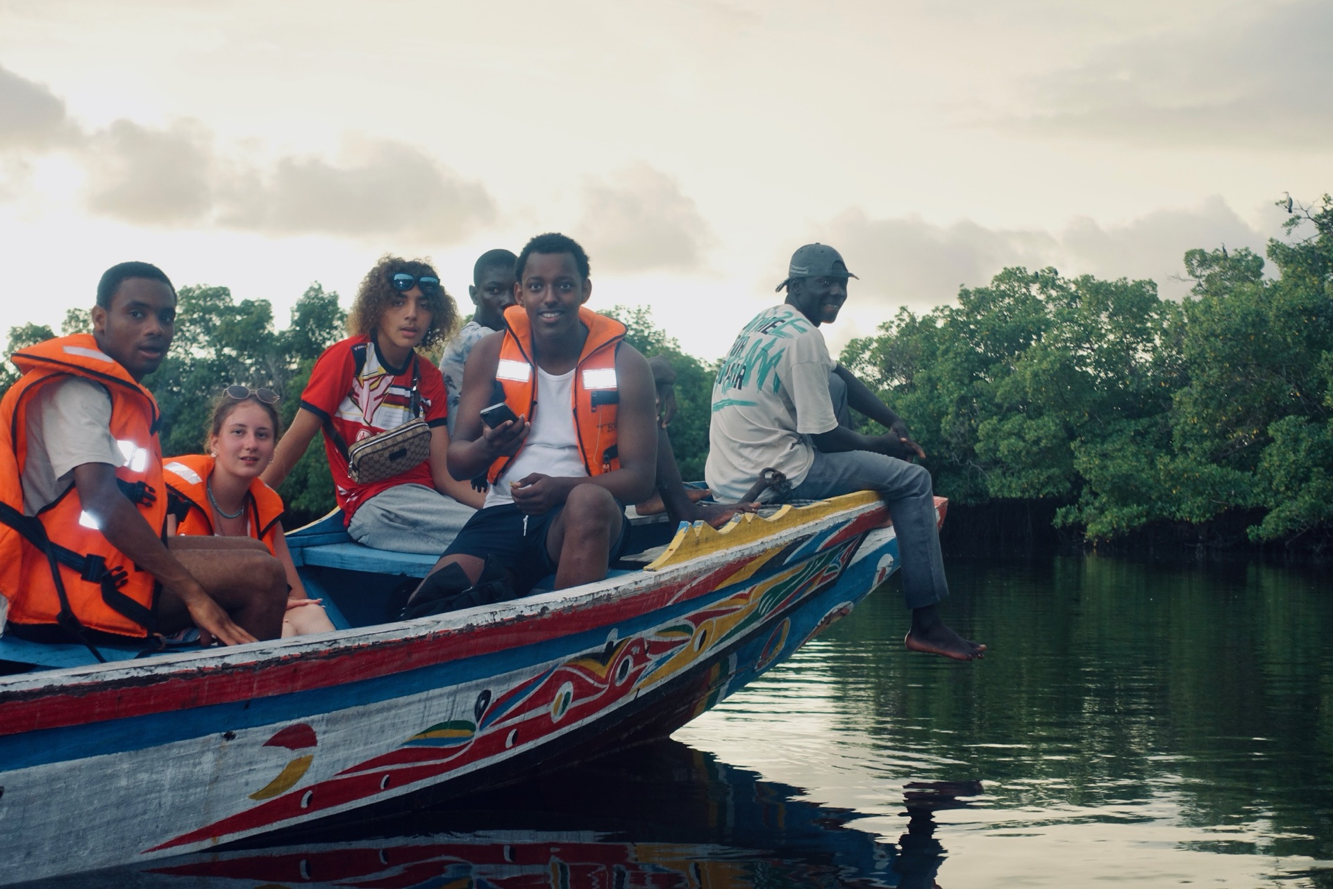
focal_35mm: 70
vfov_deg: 19.5
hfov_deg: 28.8
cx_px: 666
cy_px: 444
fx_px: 2592
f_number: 2.8
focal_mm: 25.7
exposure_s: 1/80
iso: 250
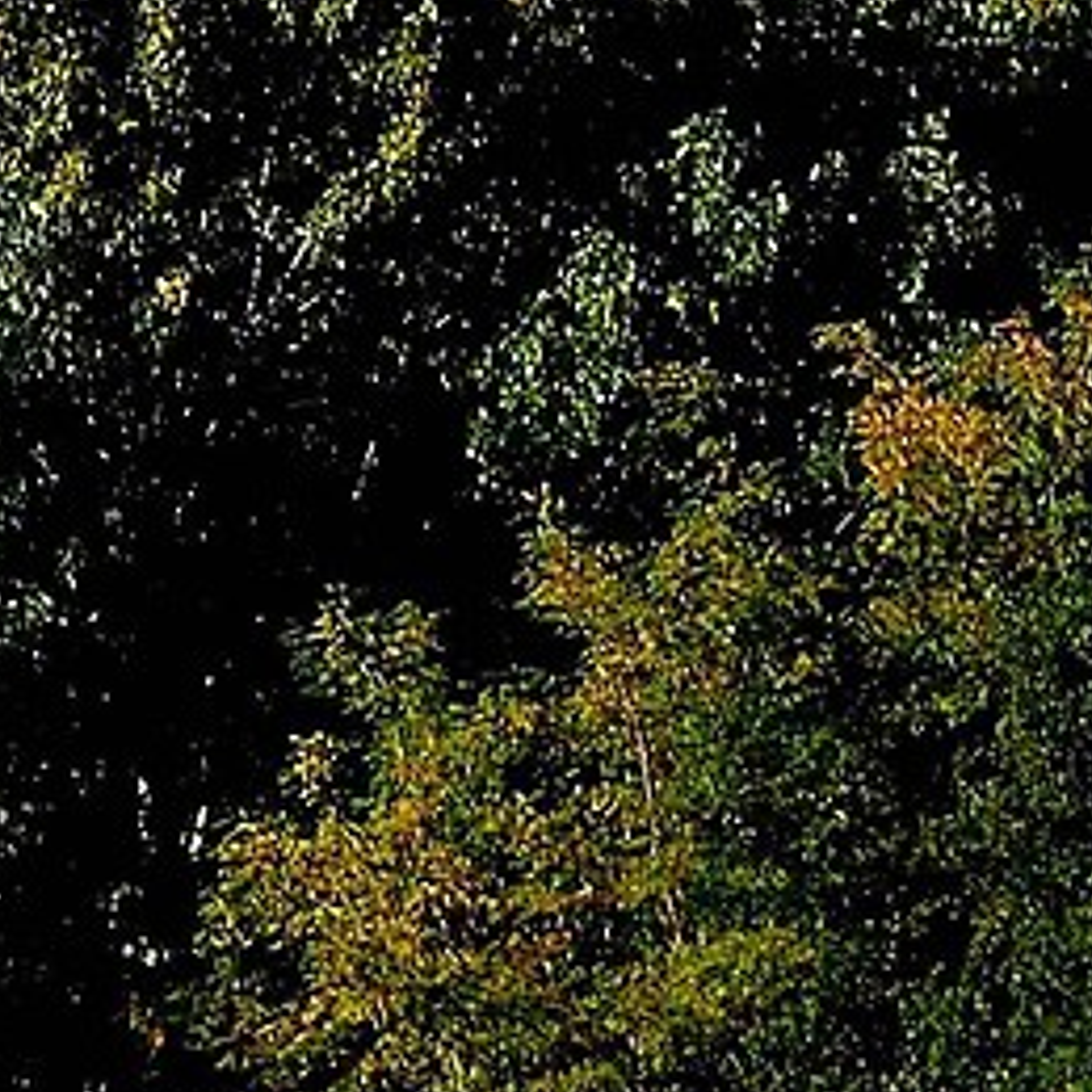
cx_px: -693
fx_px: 33620
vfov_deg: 1.8
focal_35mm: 942
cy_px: -2138
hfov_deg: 1.9
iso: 200
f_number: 5.6
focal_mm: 120
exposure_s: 1/1250
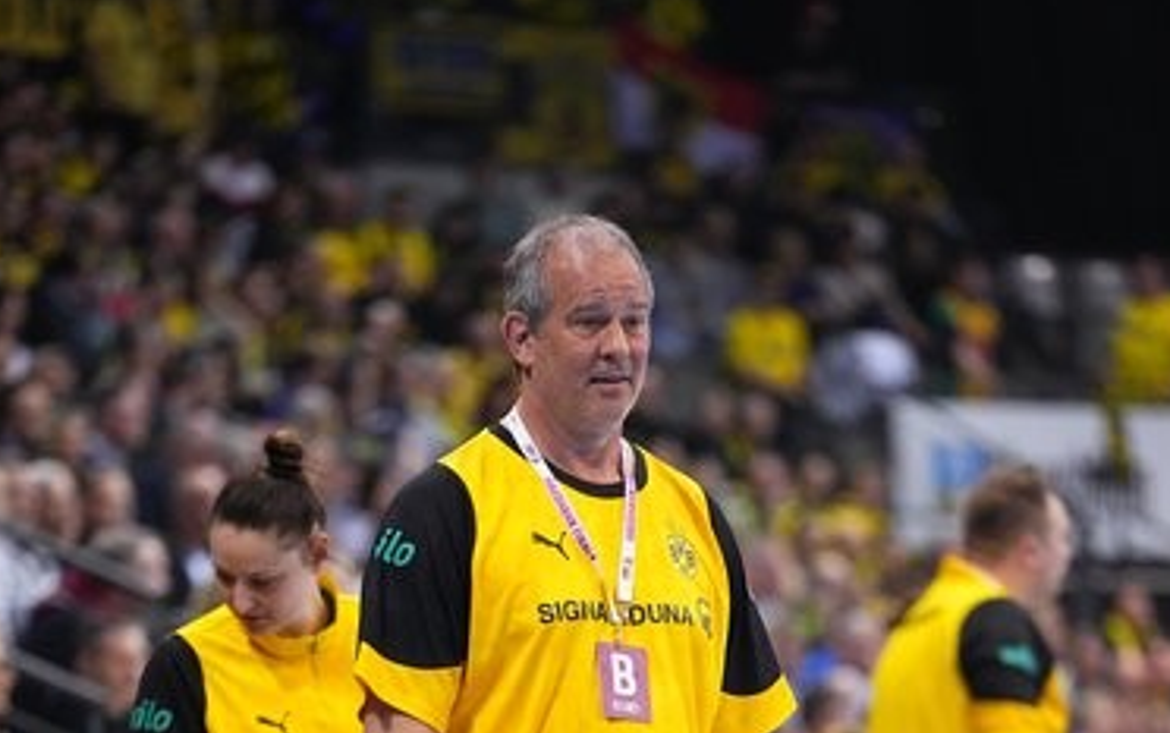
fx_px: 8232
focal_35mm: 258
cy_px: 925
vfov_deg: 5.1
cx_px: 579
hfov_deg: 8.1
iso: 5000
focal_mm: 157
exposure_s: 1/1600
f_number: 2.8
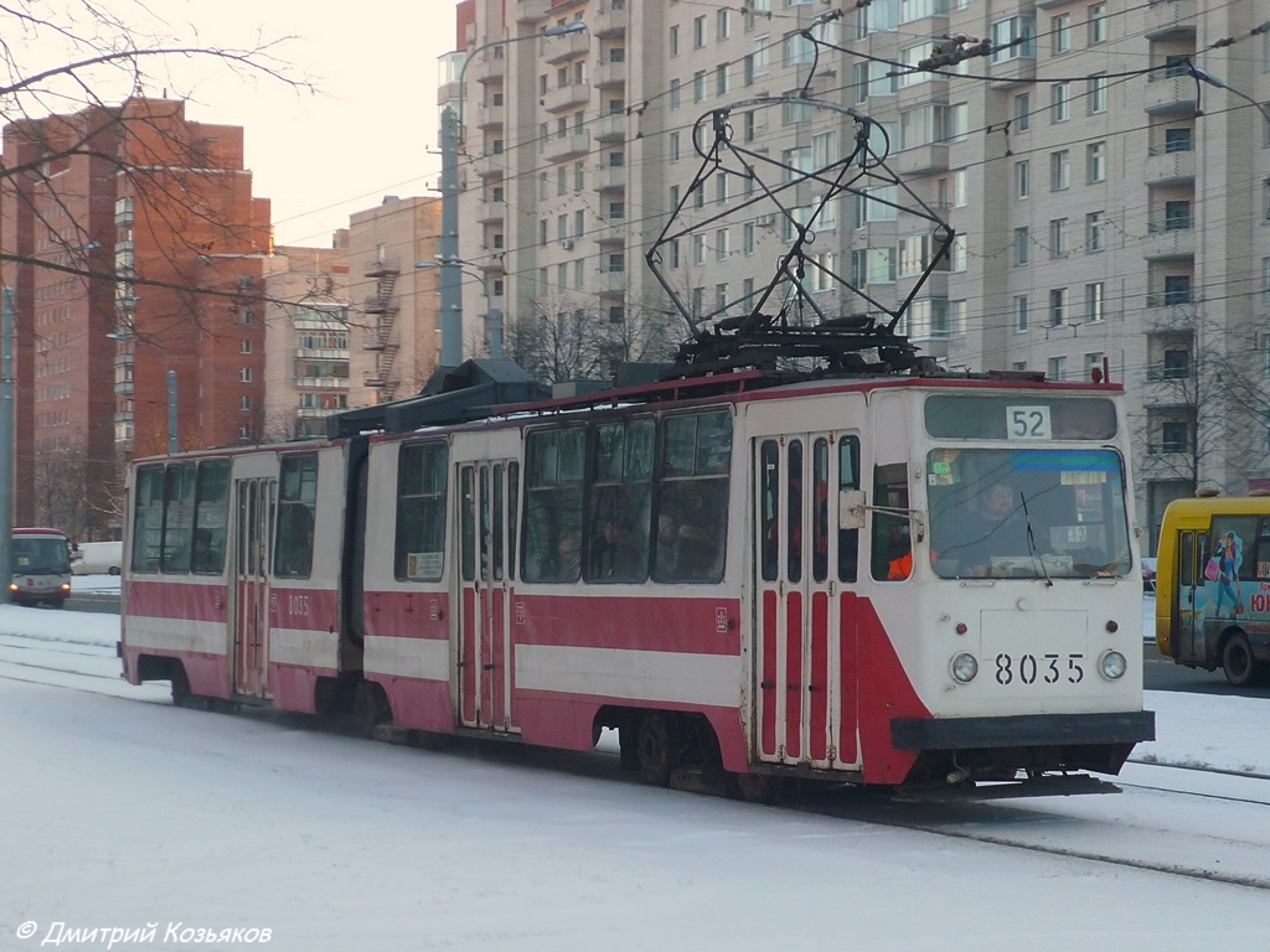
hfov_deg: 29.0
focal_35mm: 67
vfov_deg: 21.9
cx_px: 635
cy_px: 476
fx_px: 2458
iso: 100
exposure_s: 1/160
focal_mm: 11.1
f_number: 3.9
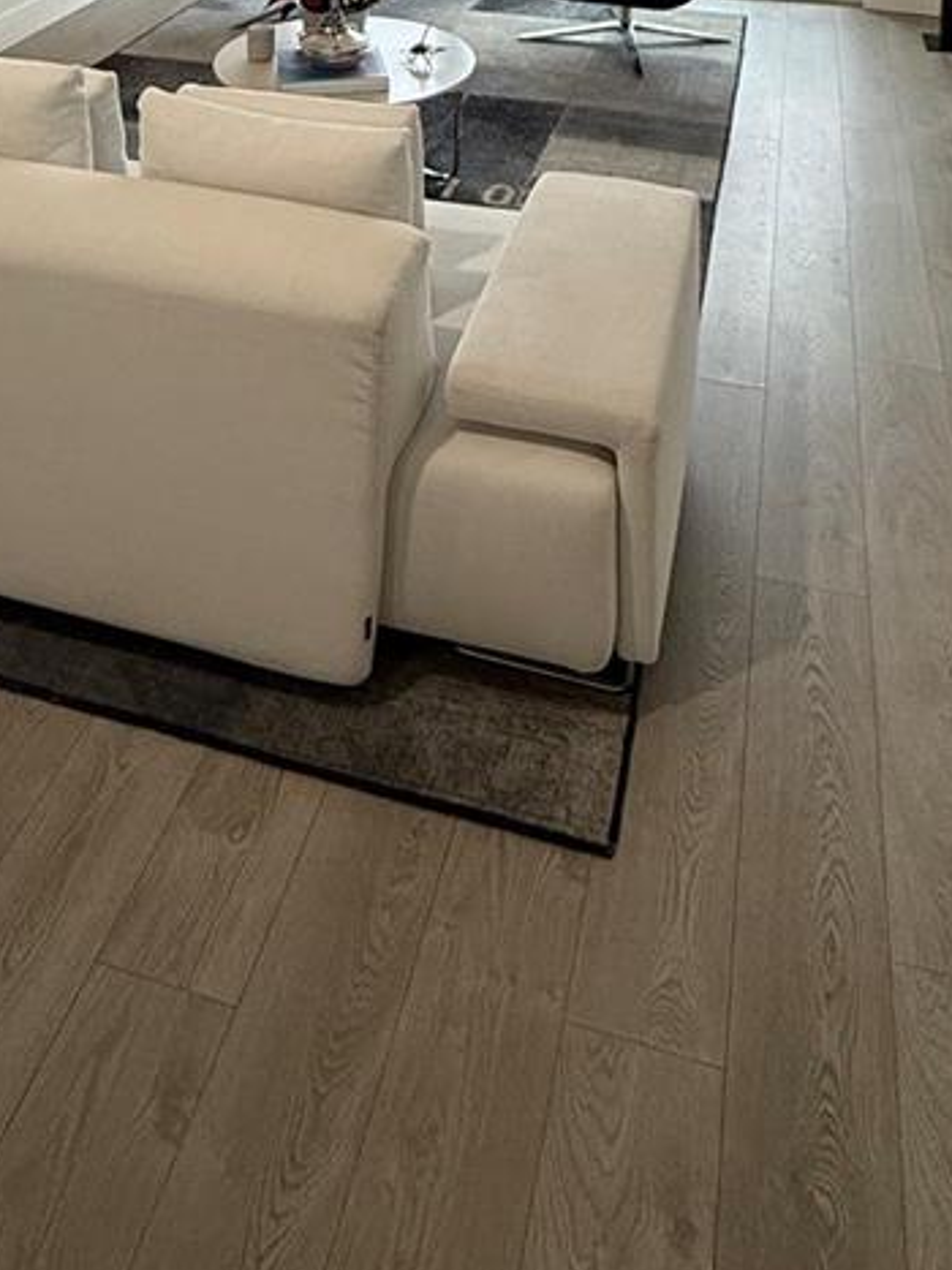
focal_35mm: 36
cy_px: -296
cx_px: 465
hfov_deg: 39.6
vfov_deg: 37.2
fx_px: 1321
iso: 160
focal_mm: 2.22
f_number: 2.2
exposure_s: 1/120
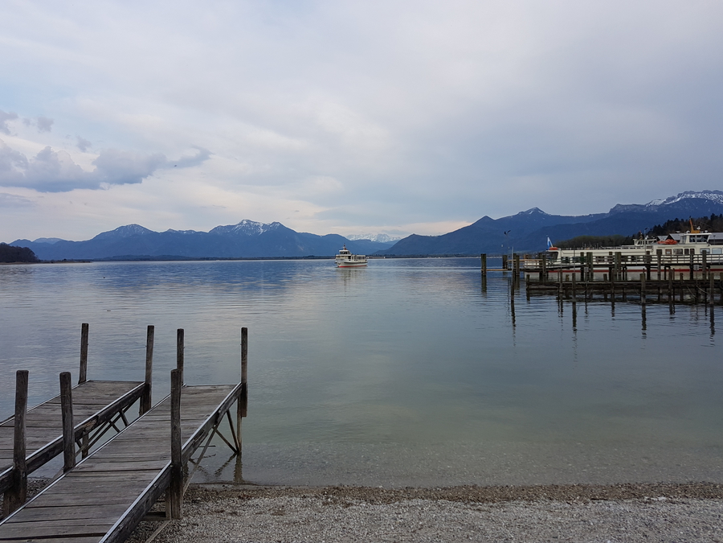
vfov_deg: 53.1
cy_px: 272
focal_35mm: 26
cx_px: 362
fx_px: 543
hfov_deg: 67.3
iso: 40
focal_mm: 4.2
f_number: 1.7
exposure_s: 1/622
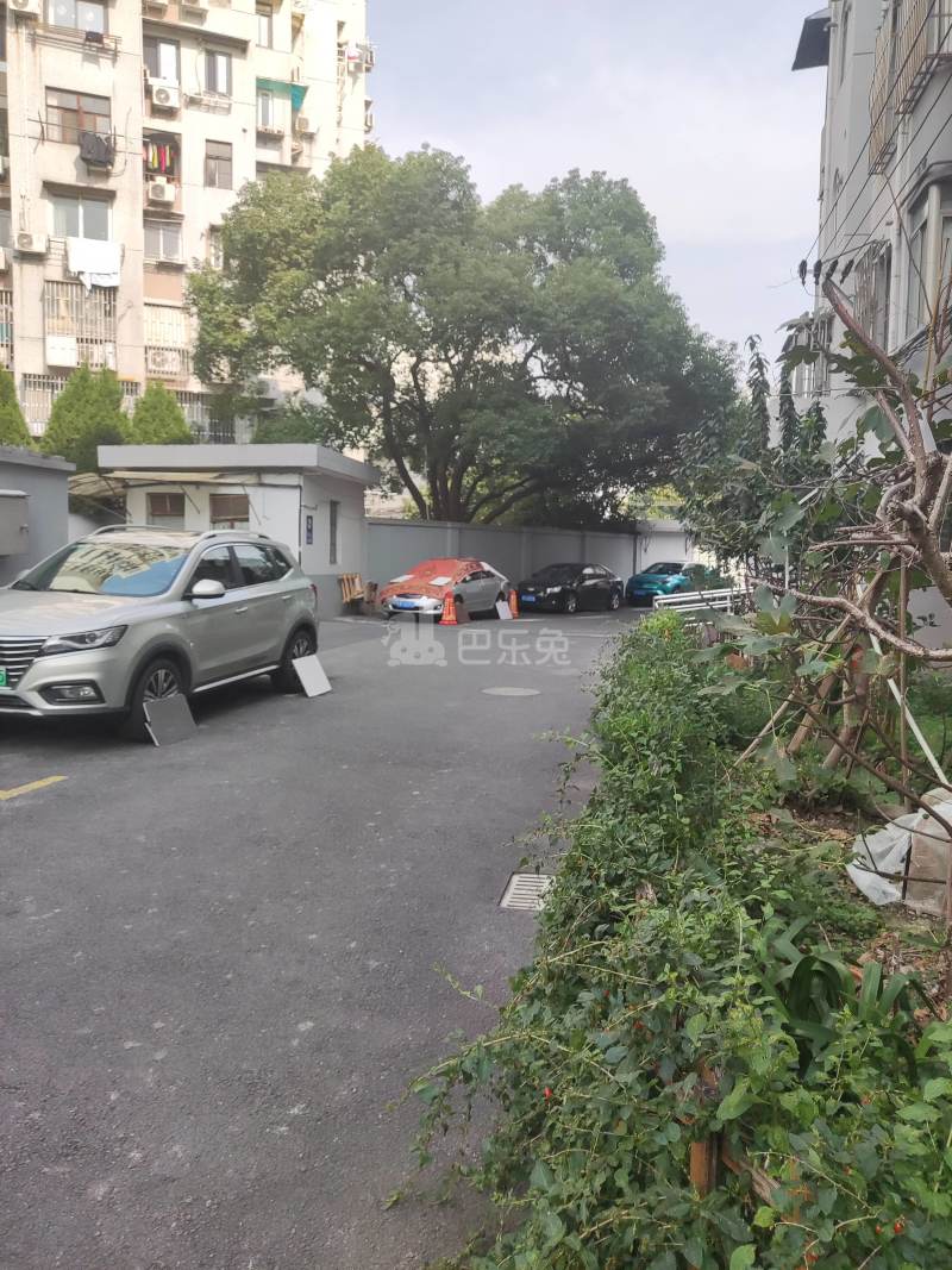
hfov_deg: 53.1
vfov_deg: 67.3
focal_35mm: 26
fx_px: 954
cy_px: 635
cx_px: 476
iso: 50
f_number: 1.79
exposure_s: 1/779
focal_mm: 4.74
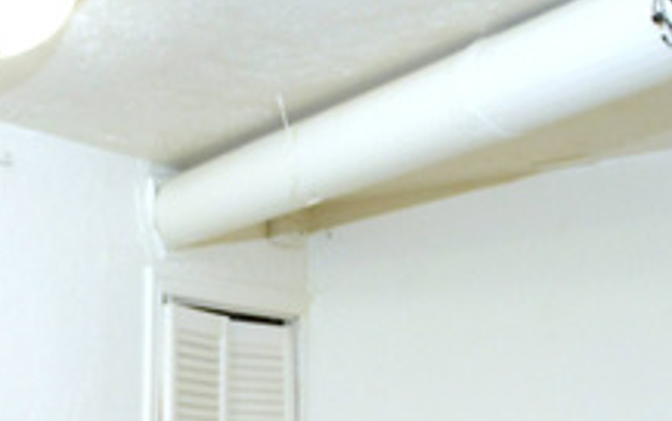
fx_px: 1320
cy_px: 494
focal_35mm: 72
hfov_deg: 27.5
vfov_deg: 17.4
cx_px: 56
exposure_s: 1/8
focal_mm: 10
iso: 360
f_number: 8
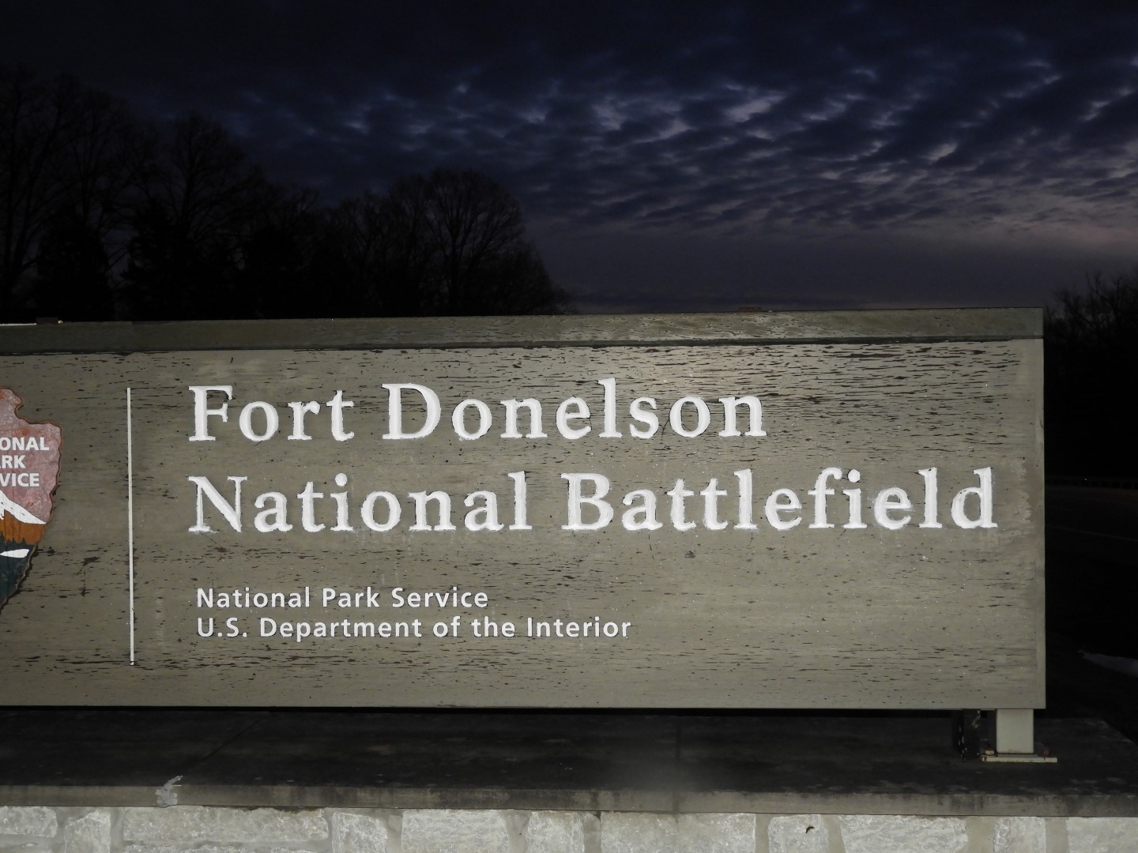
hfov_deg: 38.2
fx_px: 1644
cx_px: 569
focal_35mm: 50
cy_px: 426
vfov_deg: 29.1
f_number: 4
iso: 360
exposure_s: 1/30
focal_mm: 9
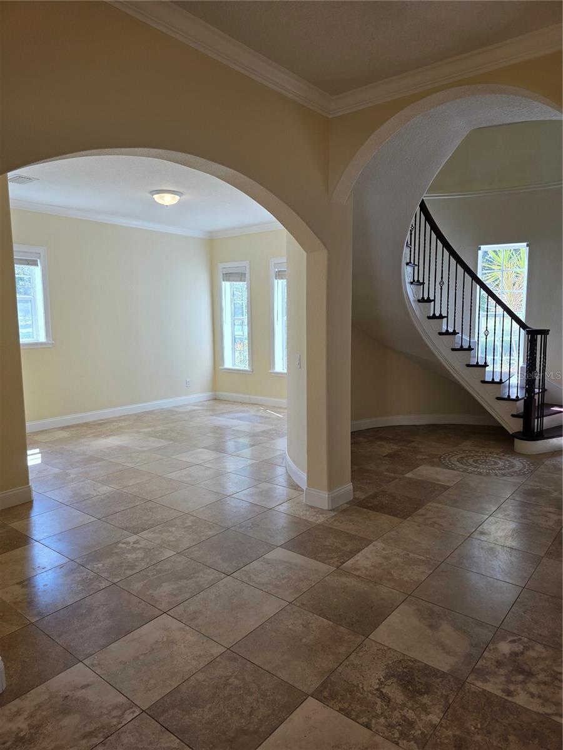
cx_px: 282
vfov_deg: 73.9
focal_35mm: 23
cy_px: 375
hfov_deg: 58.9
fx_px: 499
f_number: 1.7
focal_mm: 6.3
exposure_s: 1/120
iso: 32
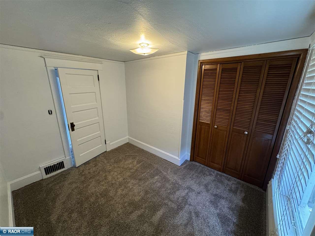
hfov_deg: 102.1
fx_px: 127
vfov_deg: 85.7
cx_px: 158
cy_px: 118
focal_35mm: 14
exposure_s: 1/99
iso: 320
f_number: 2.2
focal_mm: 2.22
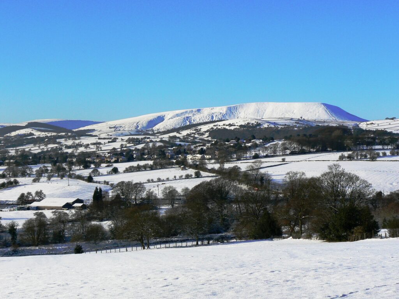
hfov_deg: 26.3
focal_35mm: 74
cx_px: 200
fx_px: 853
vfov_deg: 19.9
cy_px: 150
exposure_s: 1/500
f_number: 7.1
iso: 80
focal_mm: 12.4
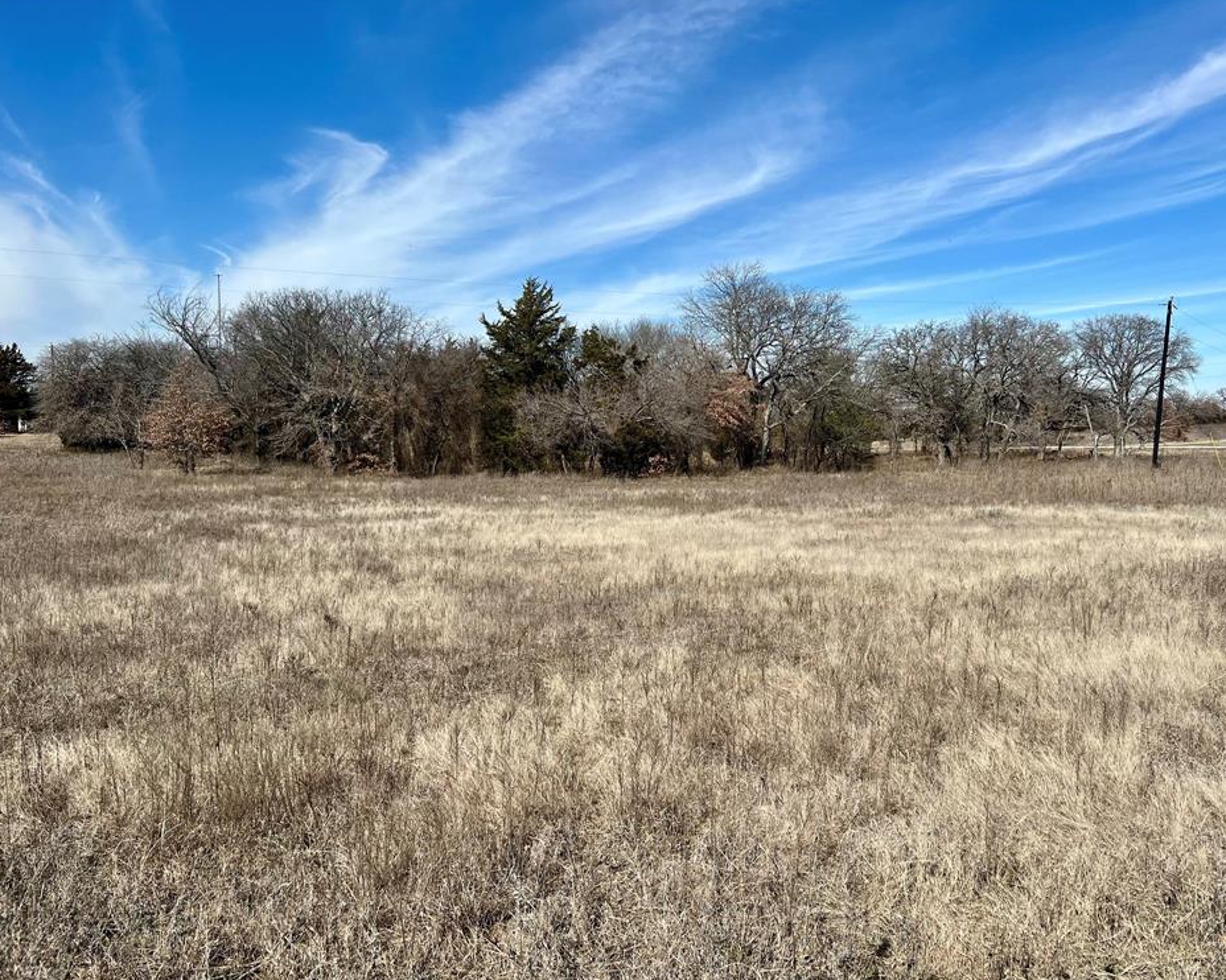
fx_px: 1016
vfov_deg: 51.5
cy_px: 498
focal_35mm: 28
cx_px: 662
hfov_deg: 62.1
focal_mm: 5.7
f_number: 1.5
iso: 50
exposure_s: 1/5076
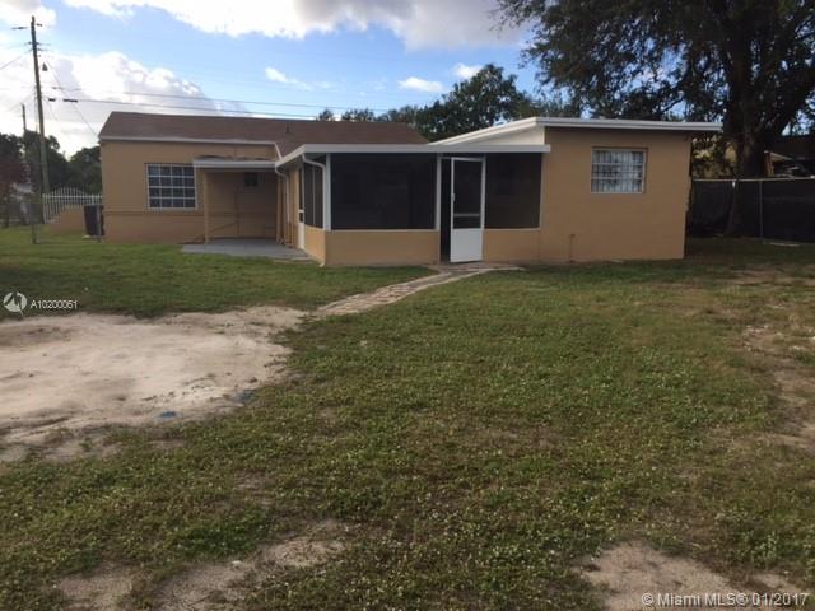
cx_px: 408
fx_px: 683
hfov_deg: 61.7
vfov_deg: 48.2
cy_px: 306
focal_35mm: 29
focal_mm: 4.15
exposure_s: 1/807
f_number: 2.2
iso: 32
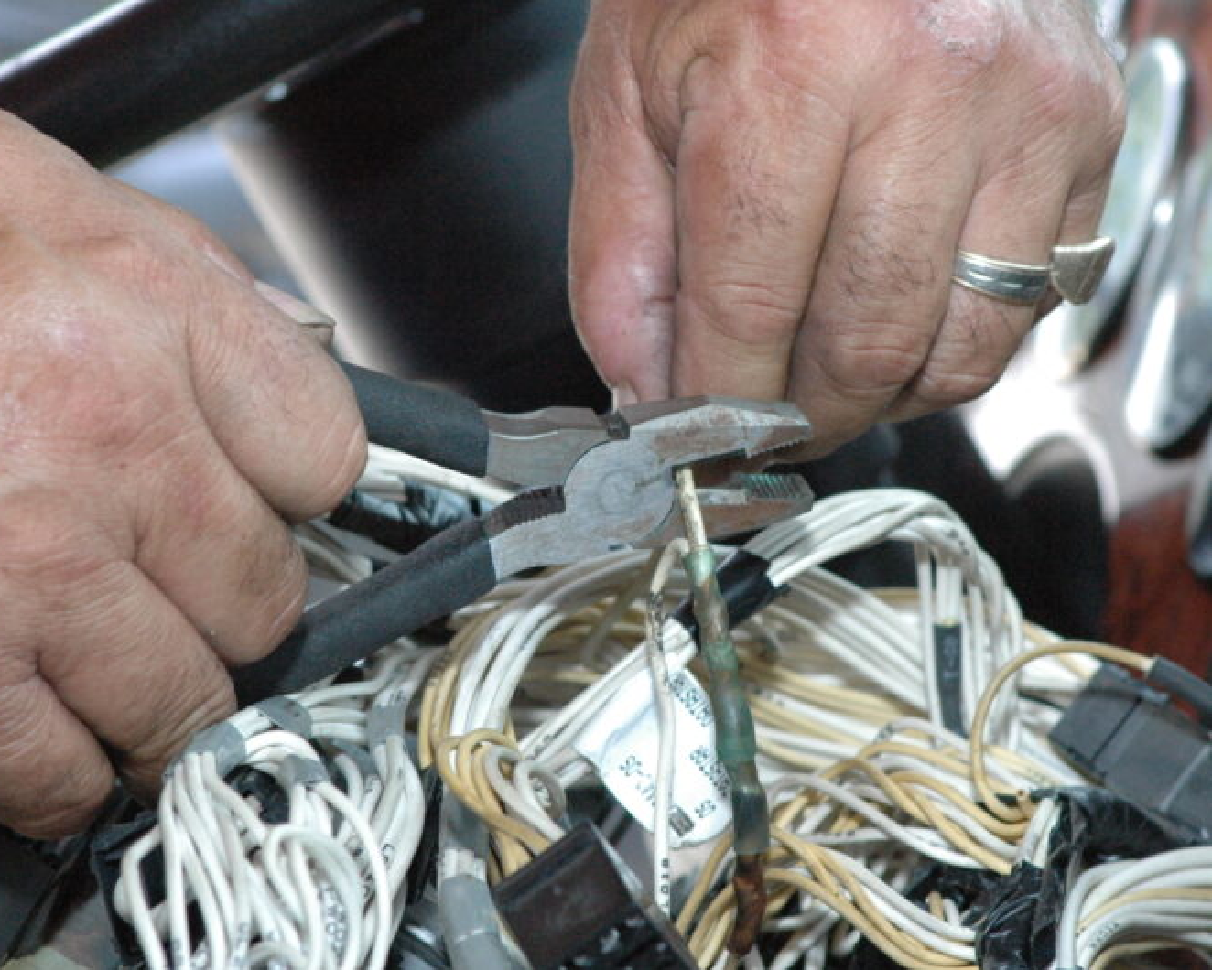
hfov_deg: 14.2
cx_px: 679
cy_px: 485
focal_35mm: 136
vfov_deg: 11.4
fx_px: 4880
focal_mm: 80
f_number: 8
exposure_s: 1/250
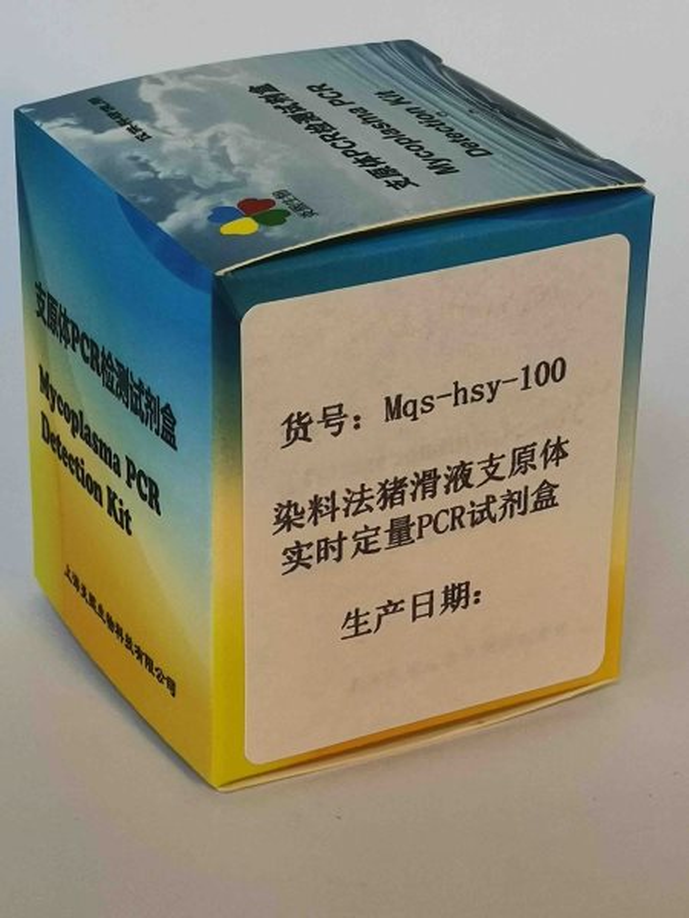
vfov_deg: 20.0
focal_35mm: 98
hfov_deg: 15.1
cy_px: 459
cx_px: 344
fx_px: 2601
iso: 125
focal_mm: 4.75
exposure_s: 1/100
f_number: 1.8
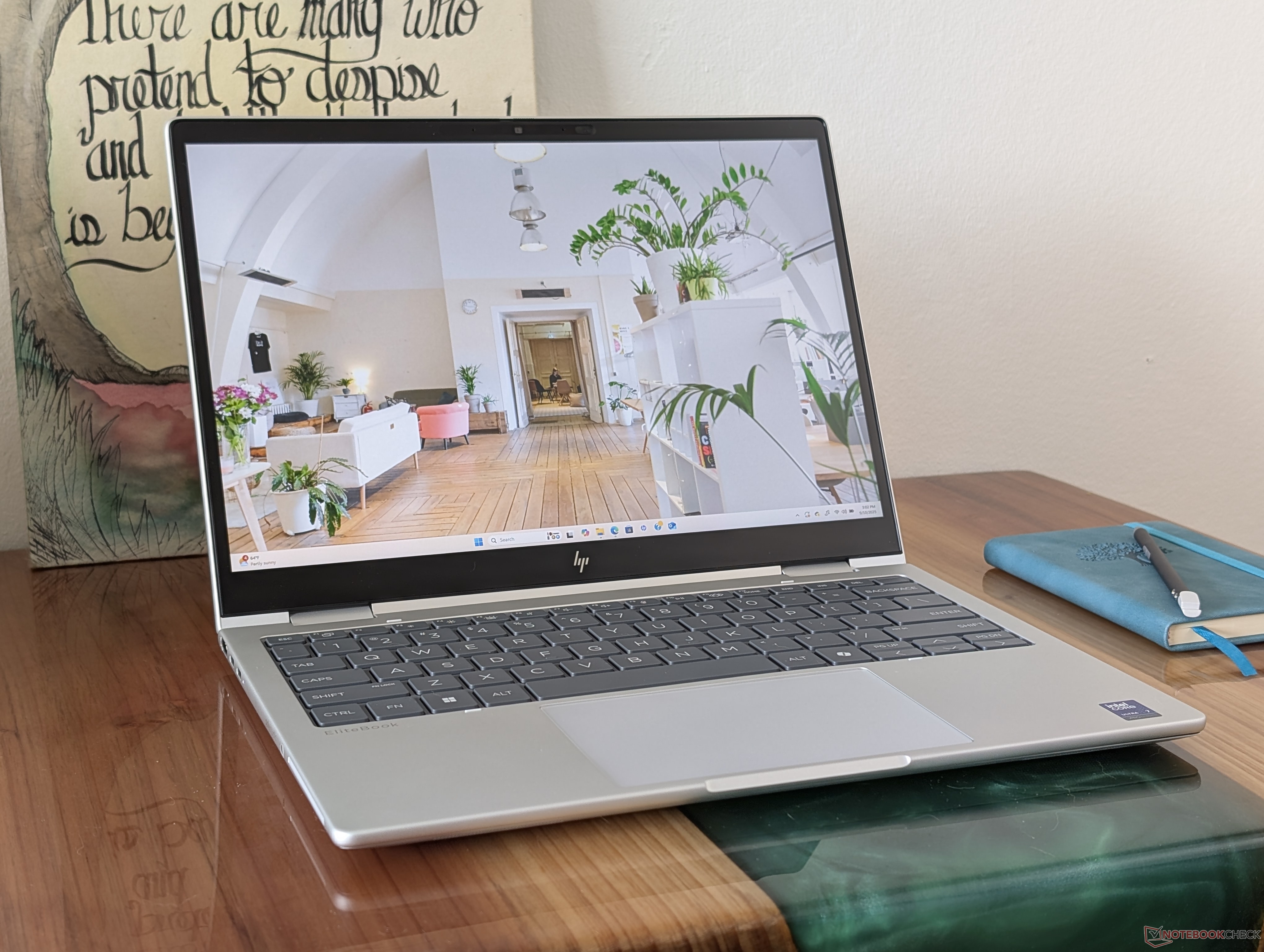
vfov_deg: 29.7
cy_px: 476
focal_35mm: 49
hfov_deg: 38.9
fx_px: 1792
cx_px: 632
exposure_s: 1/30
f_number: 1.68
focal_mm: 6.9
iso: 26
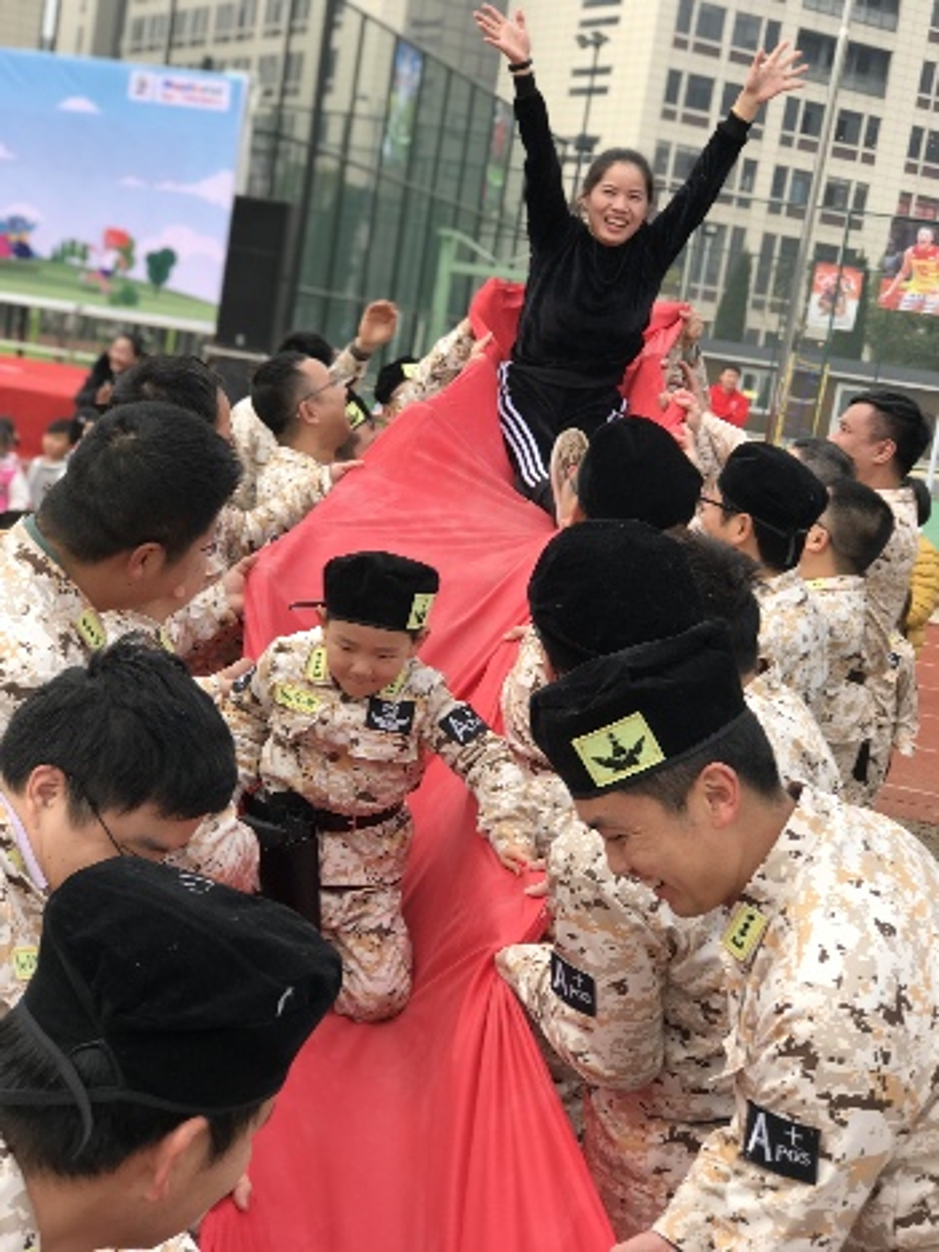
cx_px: 470
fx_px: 2062
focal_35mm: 57
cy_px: 626
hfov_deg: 25.7
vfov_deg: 33.8
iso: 20
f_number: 2.8
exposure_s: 1/239
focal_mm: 6.6
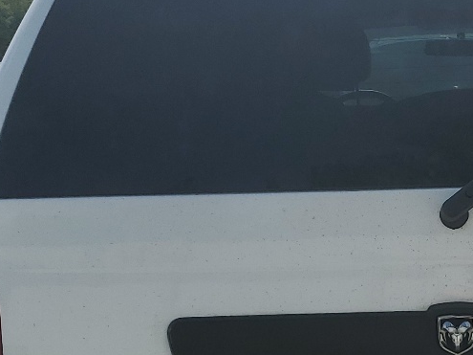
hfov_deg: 22.8
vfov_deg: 17.5
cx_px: 415
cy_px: 256
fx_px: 1148
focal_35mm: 84
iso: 50
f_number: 1.5
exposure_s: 1/10000
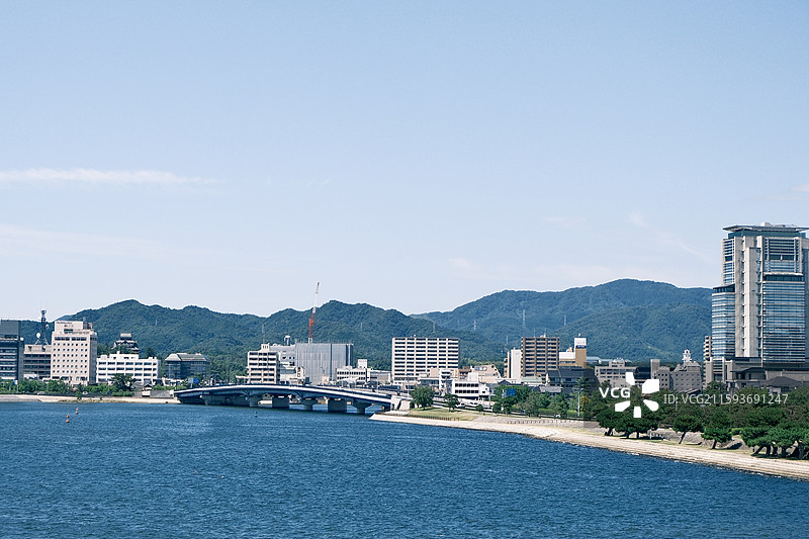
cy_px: 270
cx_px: 404
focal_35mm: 67
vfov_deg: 20.3
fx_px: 1505
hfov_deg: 30.1
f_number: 6.4
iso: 640
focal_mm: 44.5
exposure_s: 1/2000
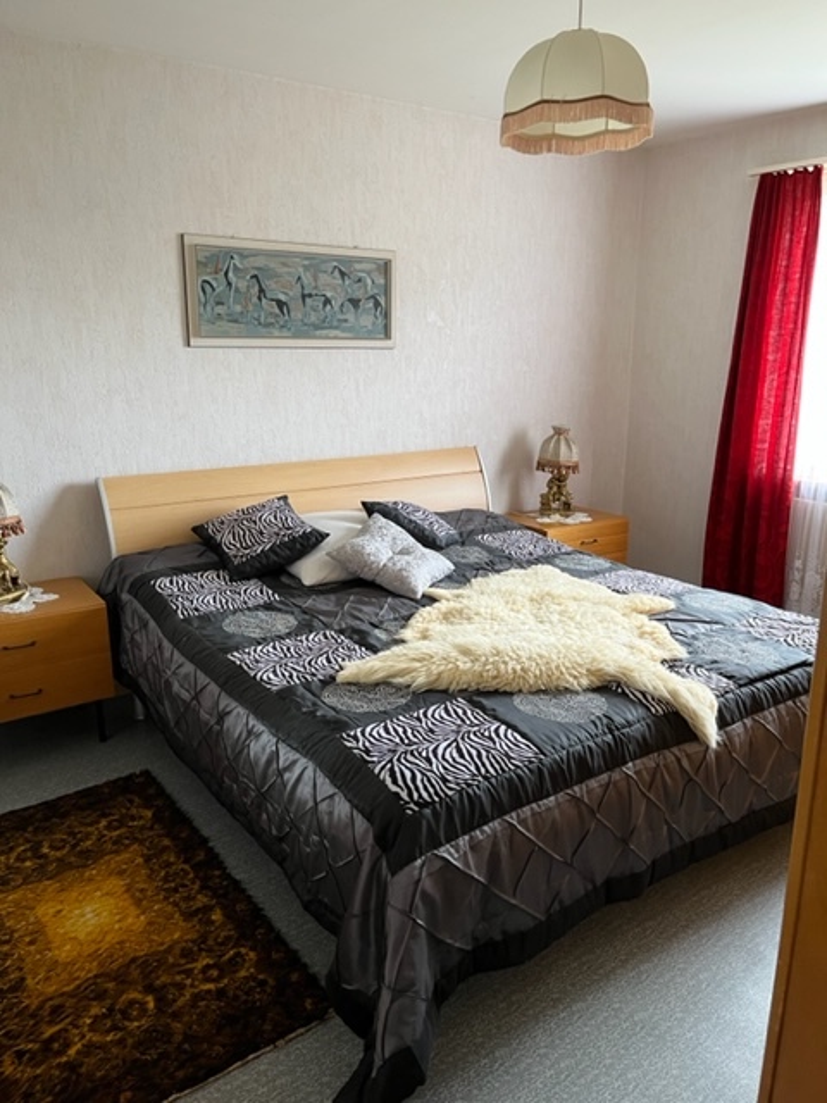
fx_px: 828
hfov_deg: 53.1
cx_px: 414
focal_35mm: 26
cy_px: 552
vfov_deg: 67.3
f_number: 1.6
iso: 125
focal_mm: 5.1
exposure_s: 1/86
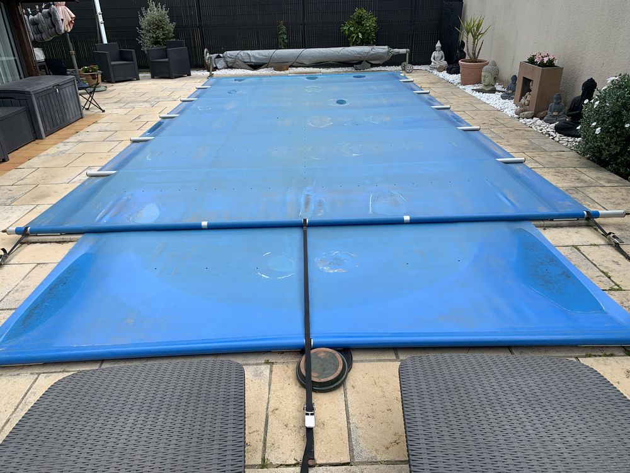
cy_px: 236
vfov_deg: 53.1
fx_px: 473
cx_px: 315
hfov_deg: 67.3
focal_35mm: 26
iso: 25
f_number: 1.8
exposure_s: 1/1350
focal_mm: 4.25
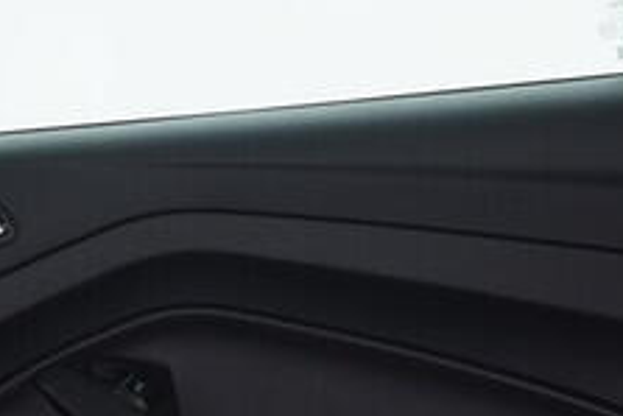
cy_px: 543
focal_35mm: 165
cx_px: 528
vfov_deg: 8.2
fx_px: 2857
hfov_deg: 12.4
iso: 320
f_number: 2.8
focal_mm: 24
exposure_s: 1/40
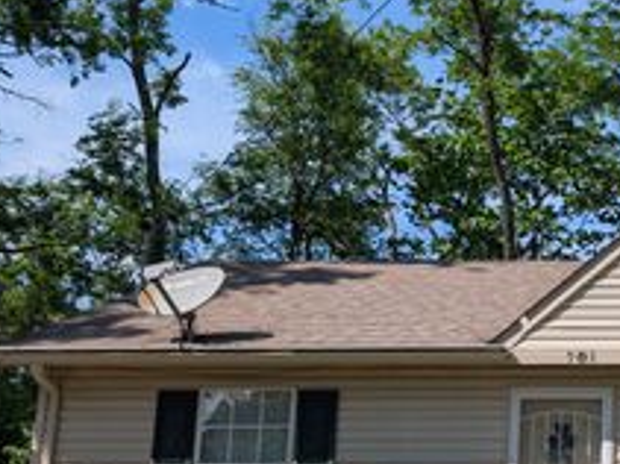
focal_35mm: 57
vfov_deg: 25.6
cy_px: 279
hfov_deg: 30.2
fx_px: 1020
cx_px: 688
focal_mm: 6.9
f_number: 1.68
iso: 21
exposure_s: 1/1126
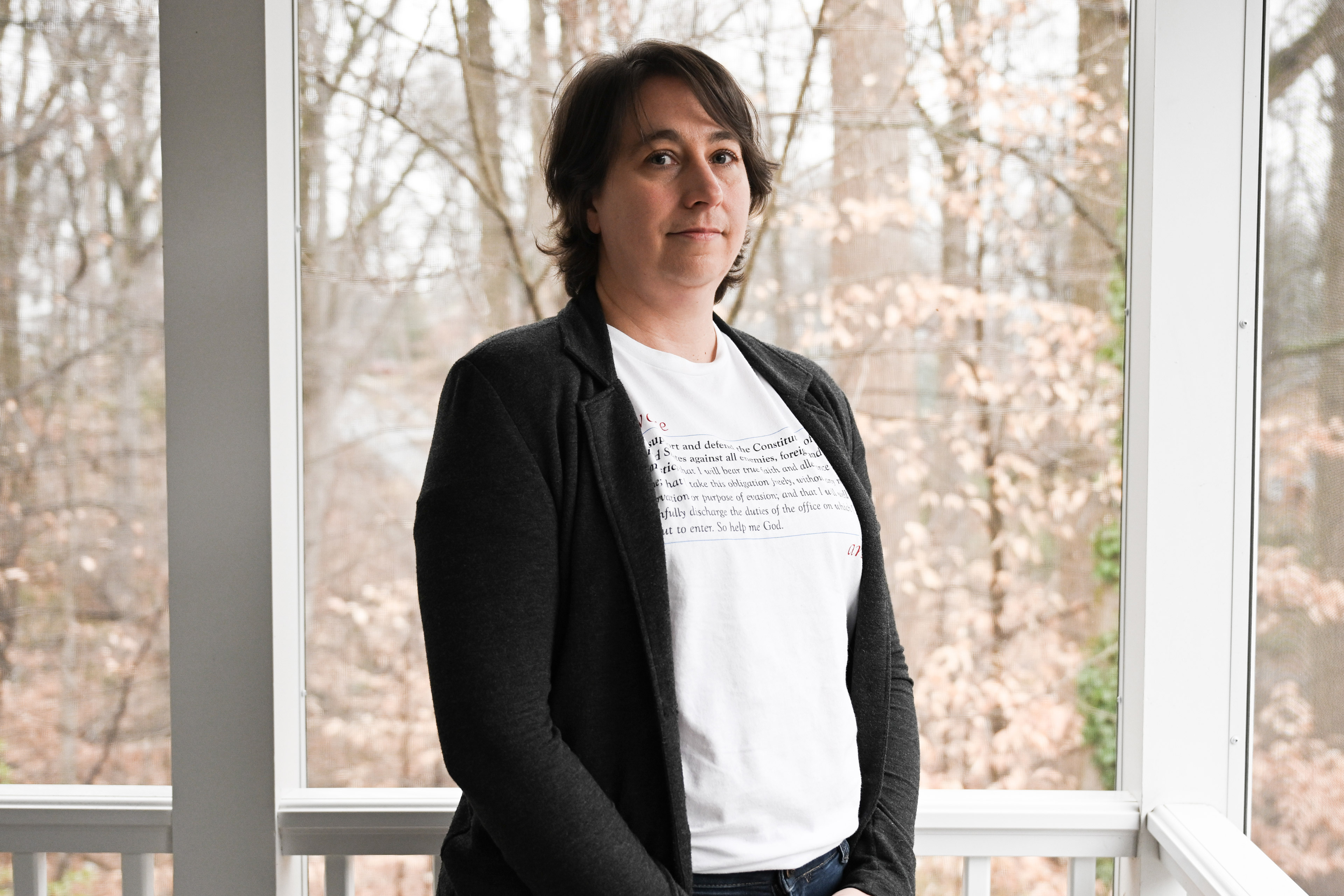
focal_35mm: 32
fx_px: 1176
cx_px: 672
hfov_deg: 59.5
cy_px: 448
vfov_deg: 41.7
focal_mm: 31.5
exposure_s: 1/200
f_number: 2.8
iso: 500
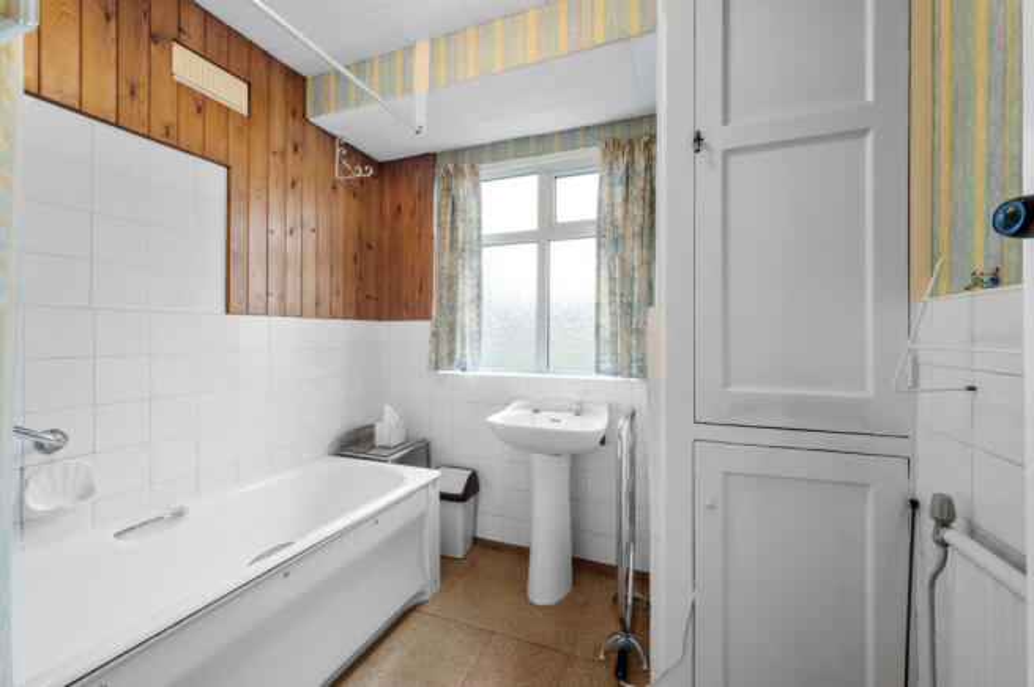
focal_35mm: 14
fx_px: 402
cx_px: 517
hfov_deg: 104.3
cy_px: 344
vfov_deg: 81.1
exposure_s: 2.5
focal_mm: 14
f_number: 16
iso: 200
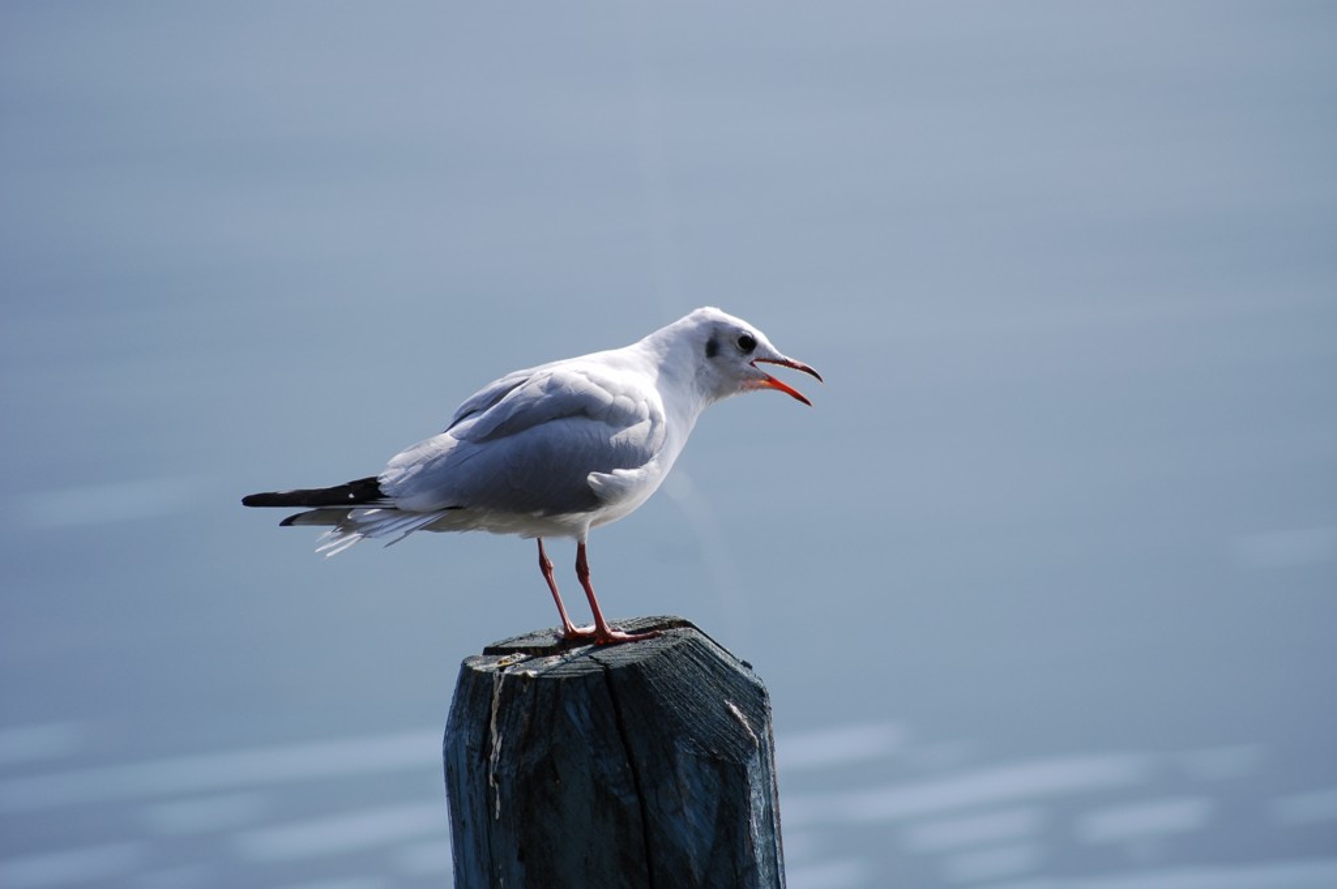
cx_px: 668
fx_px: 11132
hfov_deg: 6.9
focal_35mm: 300
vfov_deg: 4.6
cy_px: 444
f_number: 5.6
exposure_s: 1/500
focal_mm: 200
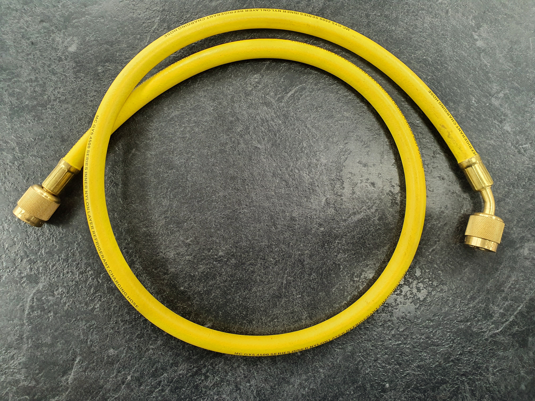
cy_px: 200
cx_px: 268
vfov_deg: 53.1
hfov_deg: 67.3
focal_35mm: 26
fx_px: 402
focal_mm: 4.3
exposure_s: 1/50
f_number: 2.4
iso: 200
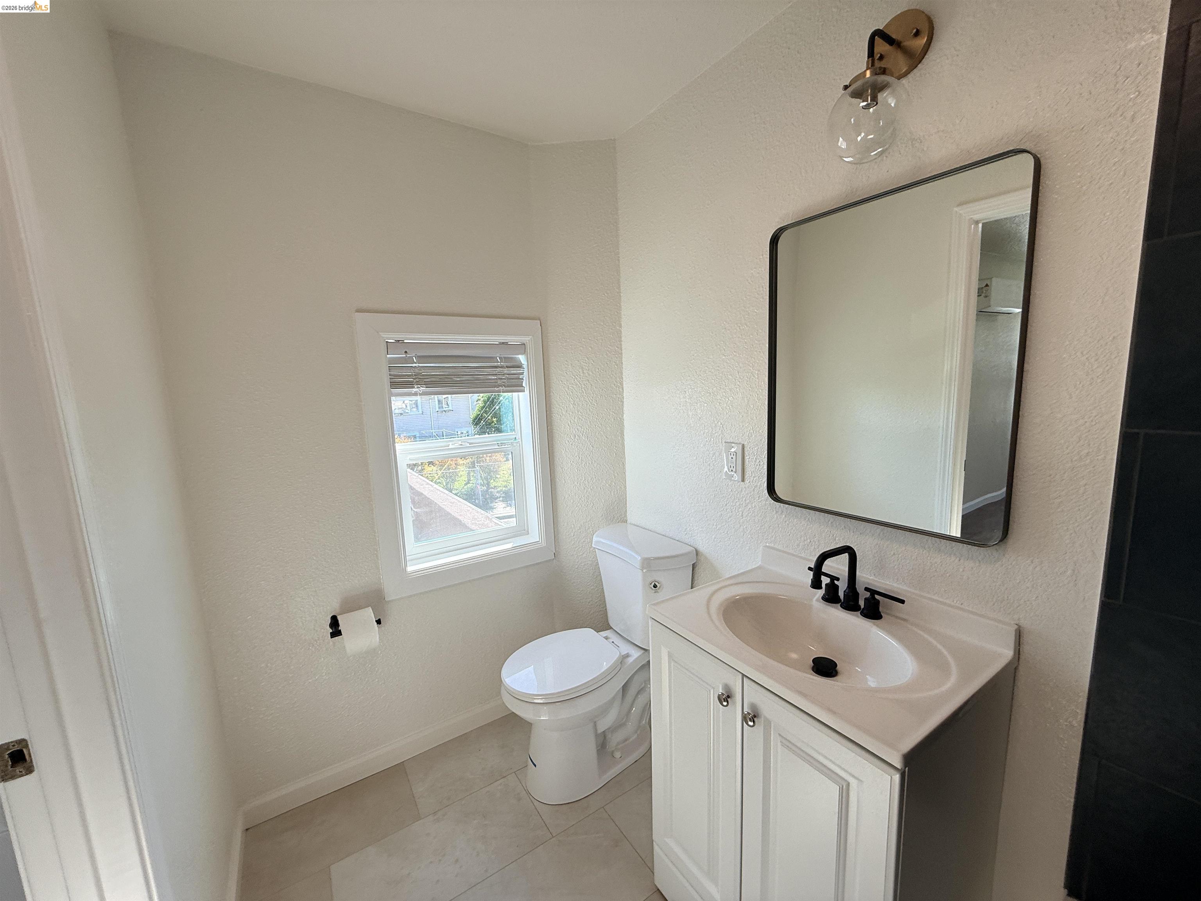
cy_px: 450
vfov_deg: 85.7
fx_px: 486
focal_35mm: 14
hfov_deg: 102.1
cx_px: 600
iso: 50
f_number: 2.2
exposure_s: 1/171
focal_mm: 2.22
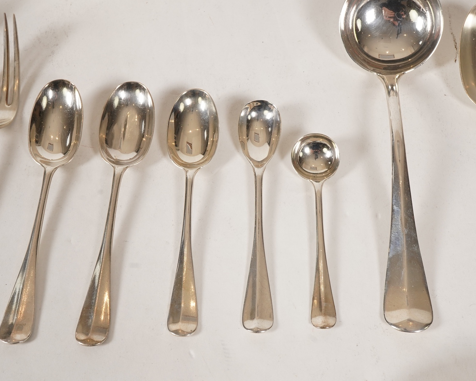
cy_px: 191
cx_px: 254
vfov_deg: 29.7
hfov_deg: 36.6
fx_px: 718
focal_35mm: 51
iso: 400
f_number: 22
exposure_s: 1/125
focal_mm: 30
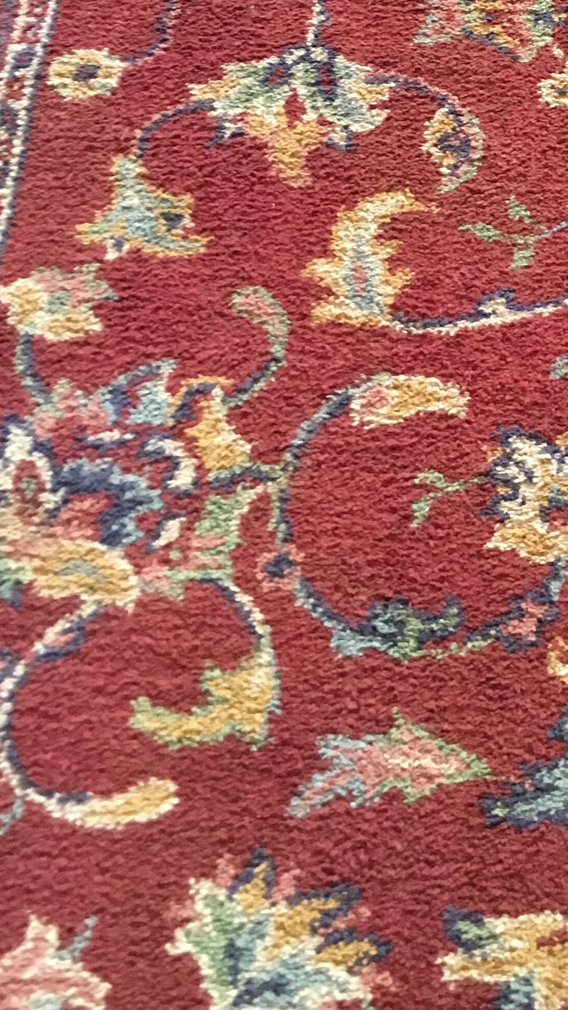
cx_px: 711
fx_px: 1741
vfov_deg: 30.6
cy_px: 66
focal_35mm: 65
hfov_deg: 17.5
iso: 200
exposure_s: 1/25
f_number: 2.2
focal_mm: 4.15
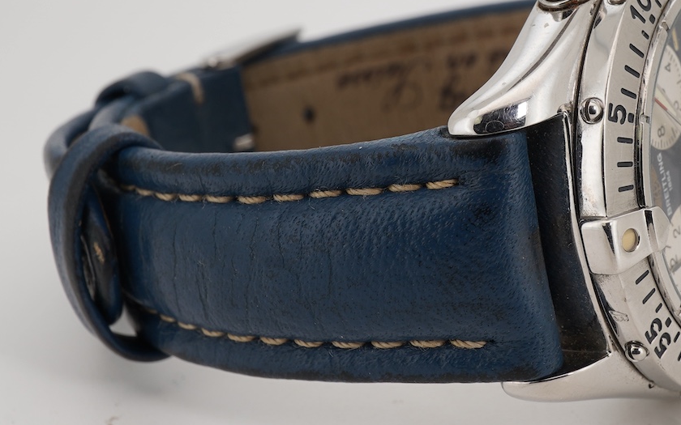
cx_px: 542
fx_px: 1596
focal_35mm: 86
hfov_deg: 23.7
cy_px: 97
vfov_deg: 15.1
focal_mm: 30
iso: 160
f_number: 22
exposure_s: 1/160
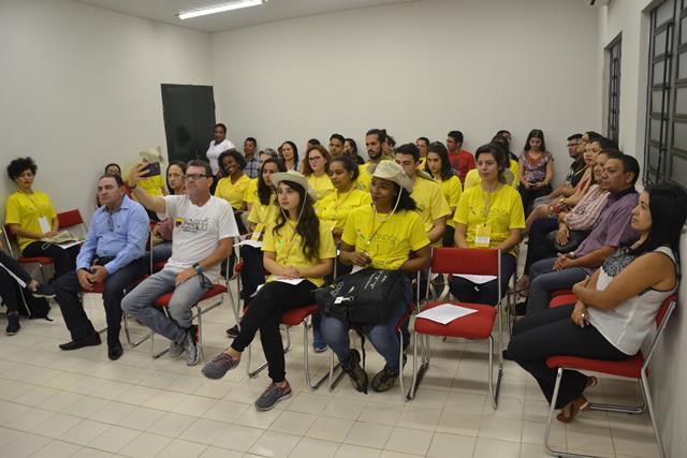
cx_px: 344
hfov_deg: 67.4
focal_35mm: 27
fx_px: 515
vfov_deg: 48.0
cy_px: 229
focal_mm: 18
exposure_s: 1/40
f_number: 3.5
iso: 400
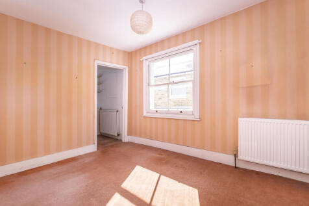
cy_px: 103
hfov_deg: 100.4
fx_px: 129
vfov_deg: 77.3
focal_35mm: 15
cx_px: 154
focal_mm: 10
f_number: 8
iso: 400
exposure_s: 1/125
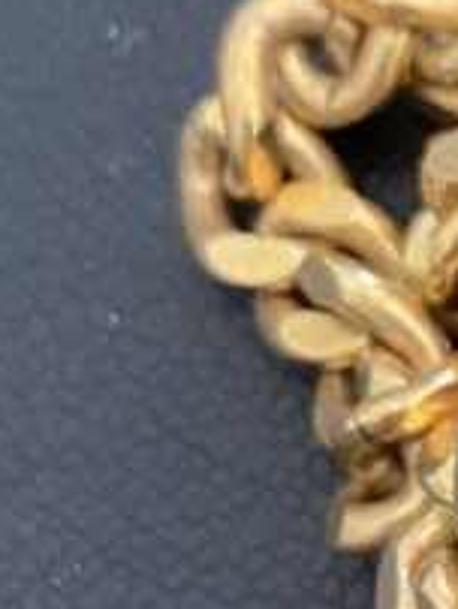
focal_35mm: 166
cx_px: 958
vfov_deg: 11.9
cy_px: 371
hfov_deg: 8.4
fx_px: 2922
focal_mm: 3.99
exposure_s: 1/50
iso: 80
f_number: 1.8
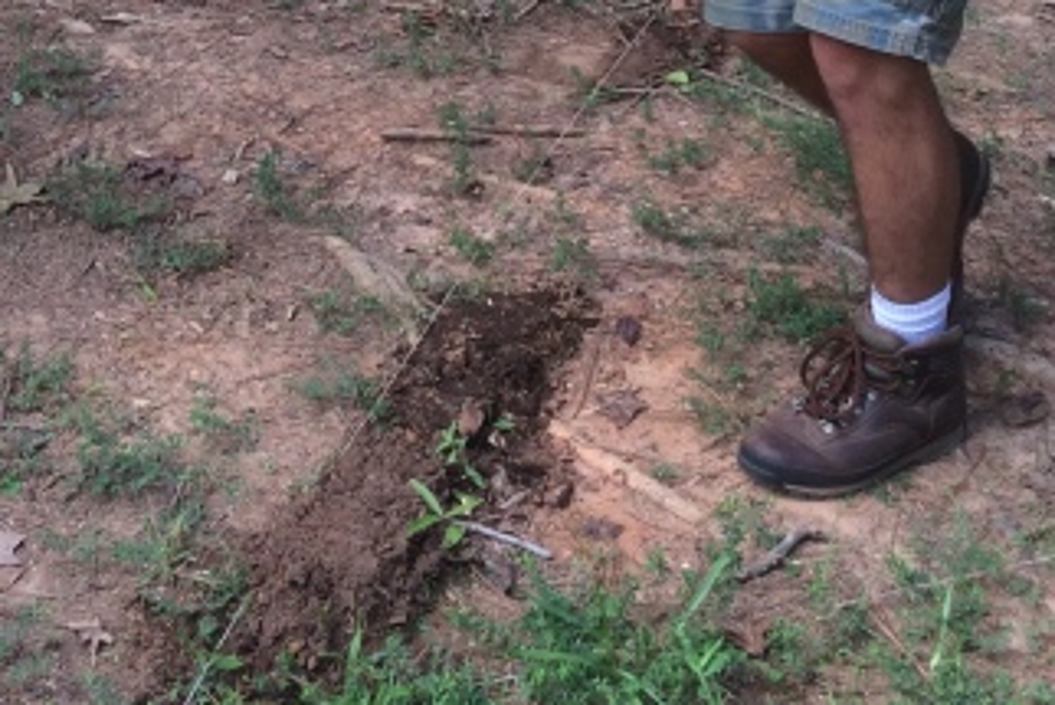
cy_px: -564
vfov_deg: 13.3
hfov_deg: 21.6
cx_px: 216
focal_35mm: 93
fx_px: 2727
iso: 32
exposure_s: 1/135
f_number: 2.2
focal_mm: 4.12
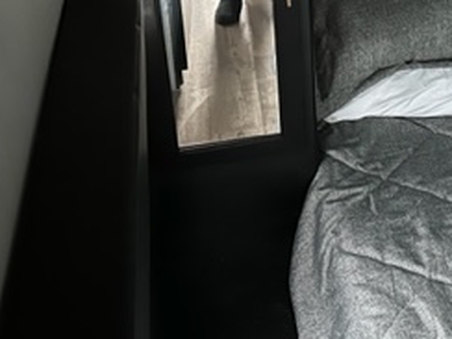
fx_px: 823
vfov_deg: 22.5
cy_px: 15
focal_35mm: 63
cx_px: 521
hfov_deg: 27.6
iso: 1600
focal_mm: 6.86
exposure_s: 1/9
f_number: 1.78
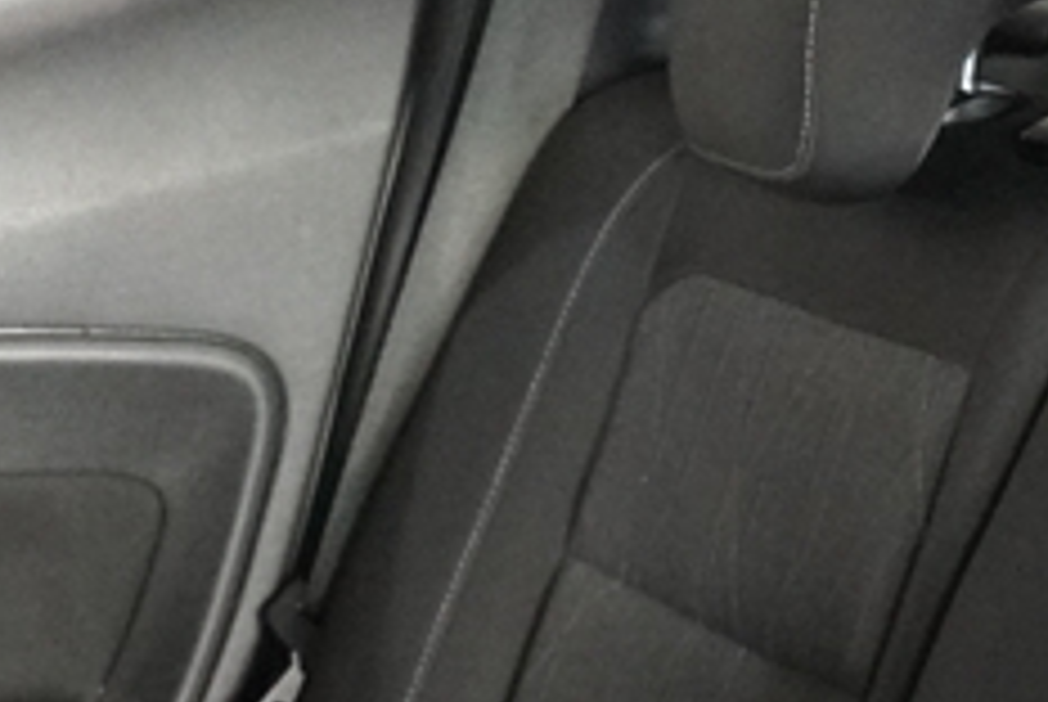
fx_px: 4605
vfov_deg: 8.5
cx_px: 1008
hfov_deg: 12.8
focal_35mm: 158
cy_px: 1006
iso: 6400
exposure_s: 1/100
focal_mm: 24
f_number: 2.8
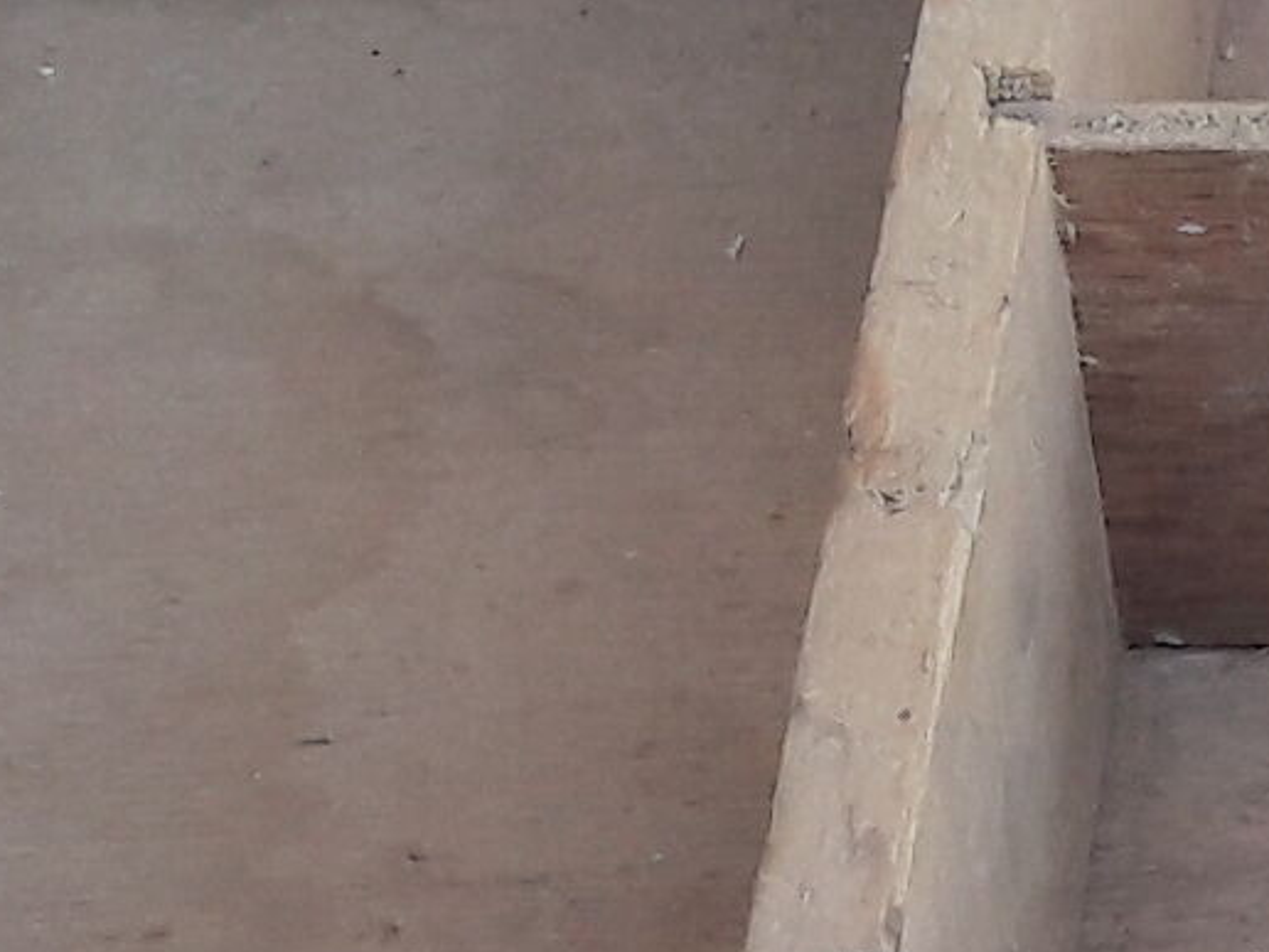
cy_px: 1523
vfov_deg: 6.5
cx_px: 2644
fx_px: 8212
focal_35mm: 224
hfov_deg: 8.3
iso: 40
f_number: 1.9
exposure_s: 1/136
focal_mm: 3.7
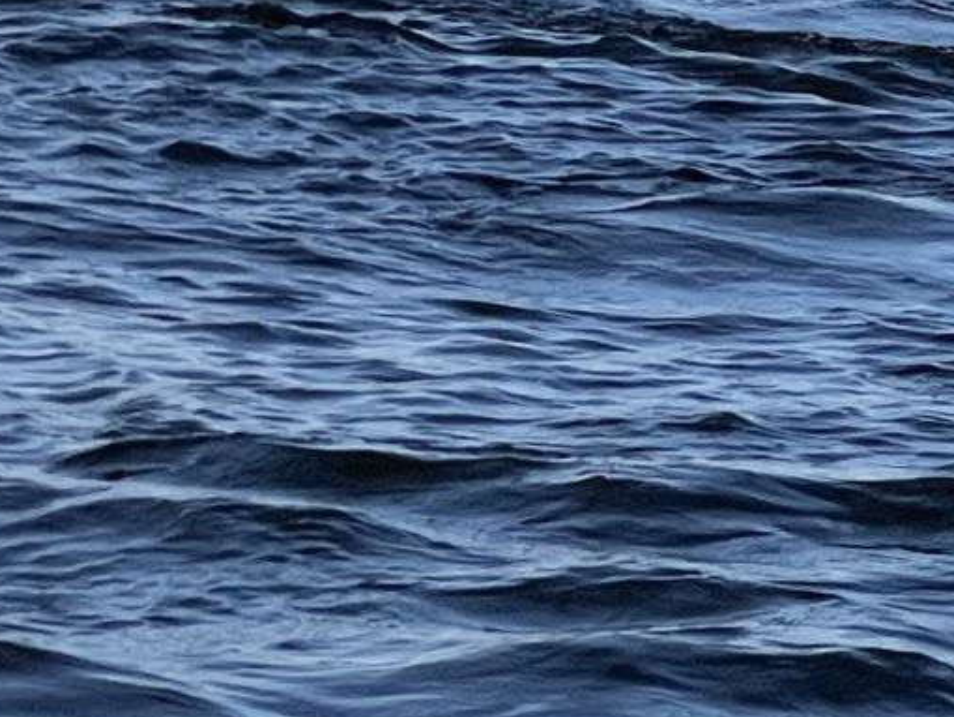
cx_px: -1255
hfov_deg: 7.2
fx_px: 7196
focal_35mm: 261
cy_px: -857
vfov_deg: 5.5
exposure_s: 1/2283
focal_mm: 6
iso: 25
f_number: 2
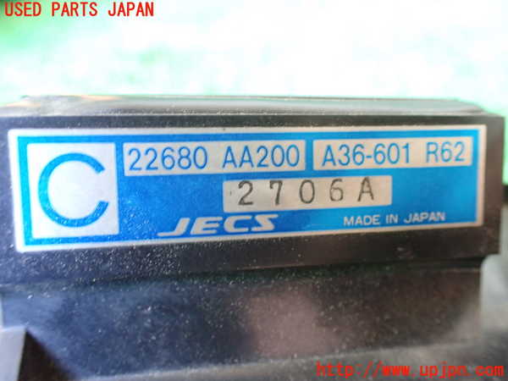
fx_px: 440
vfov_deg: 46.8
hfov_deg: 60.0
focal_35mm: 30
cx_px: 254
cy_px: 190
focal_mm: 5.4
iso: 1000
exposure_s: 1/30
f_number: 2.3
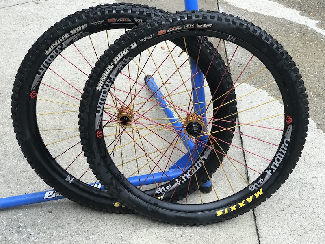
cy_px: 122
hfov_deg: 33.8
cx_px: 162
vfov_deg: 25.7
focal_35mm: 57
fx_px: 535
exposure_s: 1/120
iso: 25
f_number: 2.8
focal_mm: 6.6
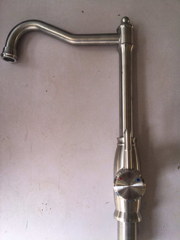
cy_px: 120
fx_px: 201
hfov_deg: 48.2
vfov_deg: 61.7
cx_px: 90
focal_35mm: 29
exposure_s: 1/50
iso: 25
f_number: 2.2
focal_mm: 4.15
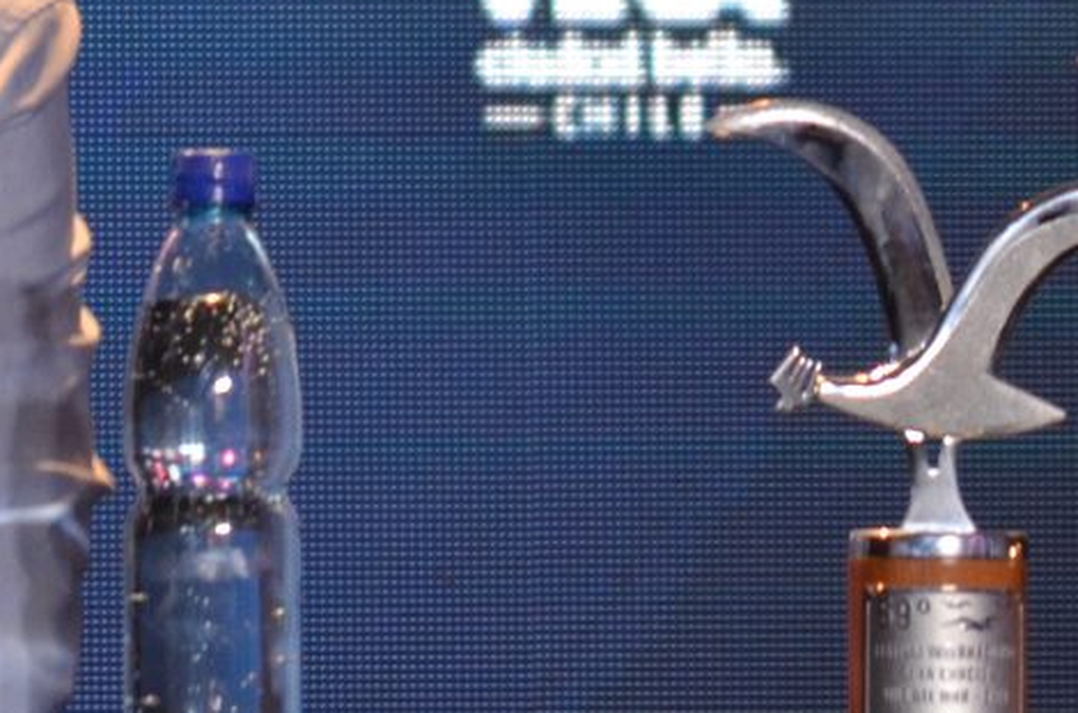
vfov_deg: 1.4
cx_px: 14
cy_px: -307
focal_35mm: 980
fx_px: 29276
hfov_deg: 2.1
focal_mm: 150
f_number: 5
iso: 800
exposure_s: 1/60
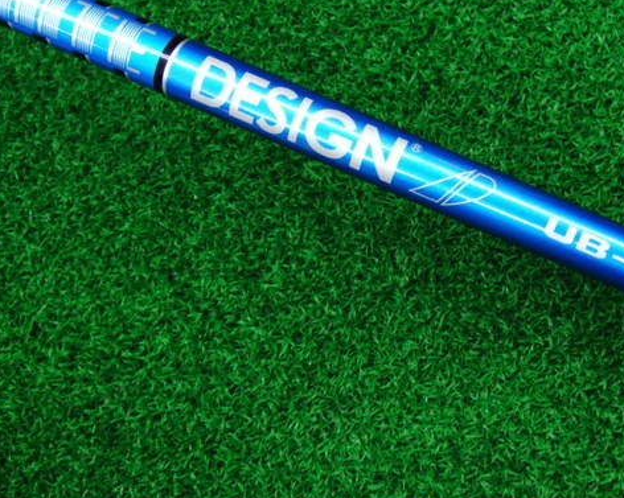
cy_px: 196
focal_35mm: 49
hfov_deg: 37.6
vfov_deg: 30.7
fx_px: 904
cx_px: 418
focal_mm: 6.42
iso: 400
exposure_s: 1/40
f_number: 3.6
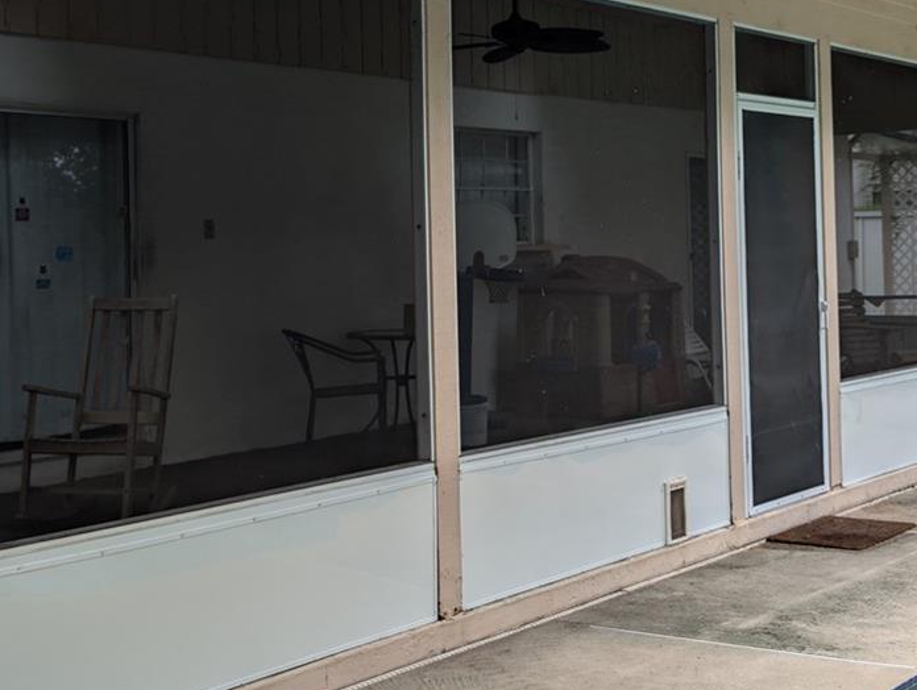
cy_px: 212
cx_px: 344
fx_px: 1459
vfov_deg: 26.4
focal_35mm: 55
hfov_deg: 34.7
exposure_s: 1/235
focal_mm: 6.9
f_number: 1.68
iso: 21
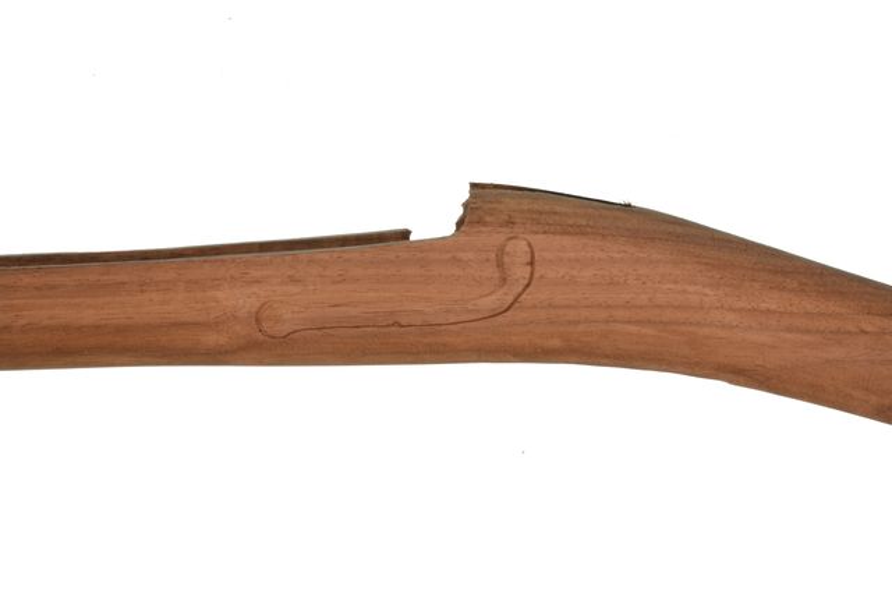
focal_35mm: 195
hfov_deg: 10.6
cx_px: 446
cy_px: 295
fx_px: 4819
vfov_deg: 7.0
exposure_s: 1/5
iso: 250
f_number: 36
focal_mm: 130
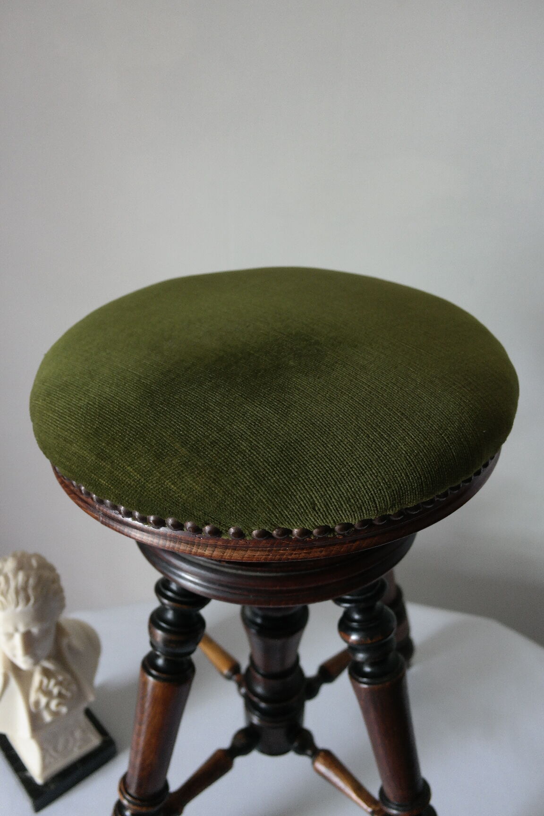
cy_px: 408
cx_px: 272
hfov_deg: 43.6
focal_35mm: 30
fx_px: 680
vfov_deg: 61.9
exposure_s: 1/40
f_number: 3.5
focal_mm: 20
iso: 800
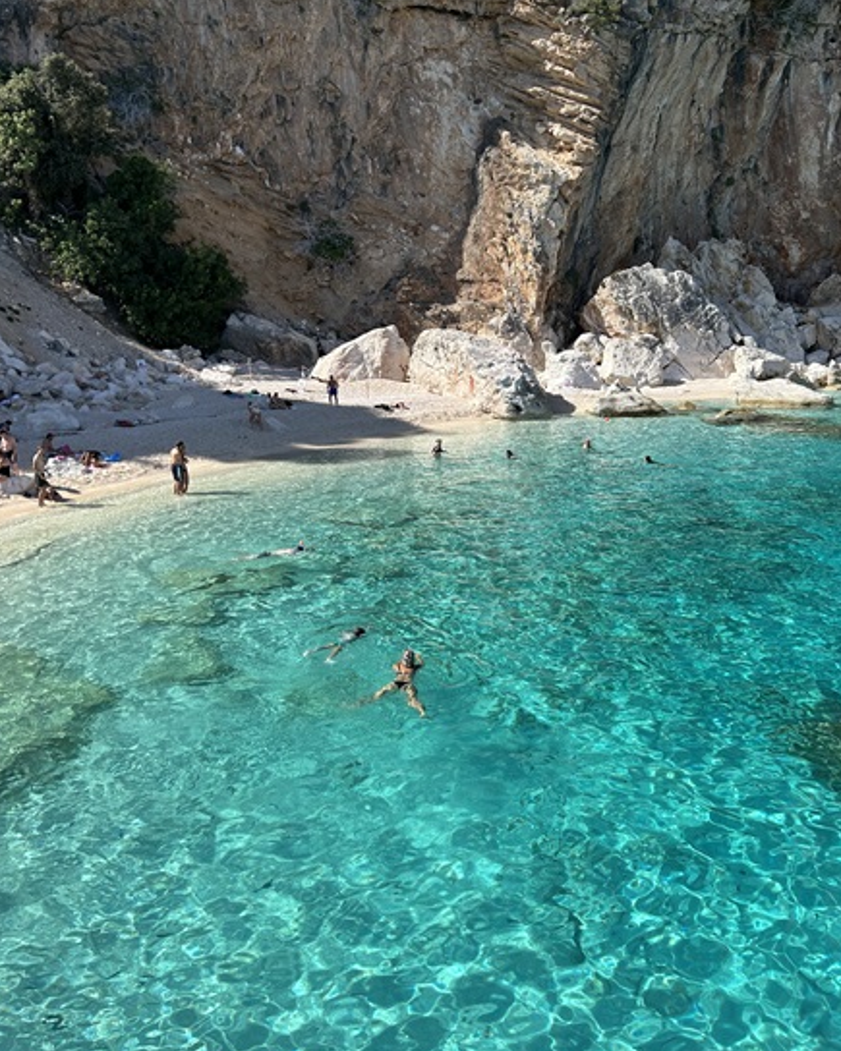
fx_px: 871
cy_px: 510
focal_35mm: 28
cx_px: 418
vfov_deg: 62.2
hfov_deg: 51.5
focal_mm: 5.7
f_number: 1.5
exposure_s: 1/3968
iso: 50
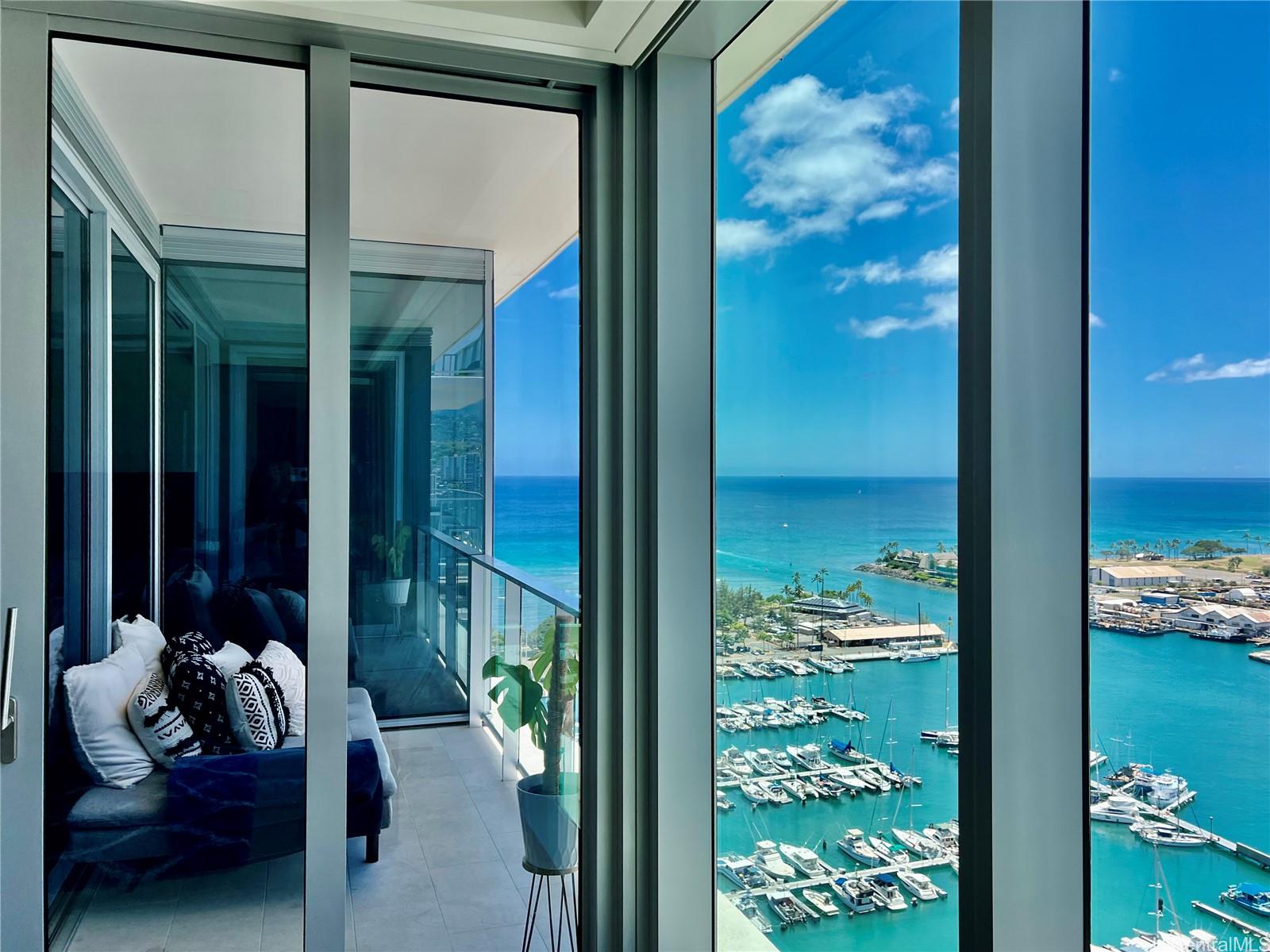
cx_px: 635
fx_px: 954
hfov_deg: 67.3
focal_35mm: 26
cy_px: 476
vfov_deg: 53.0
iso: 50
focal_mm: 5.7
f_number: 1.5
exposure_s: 1/917
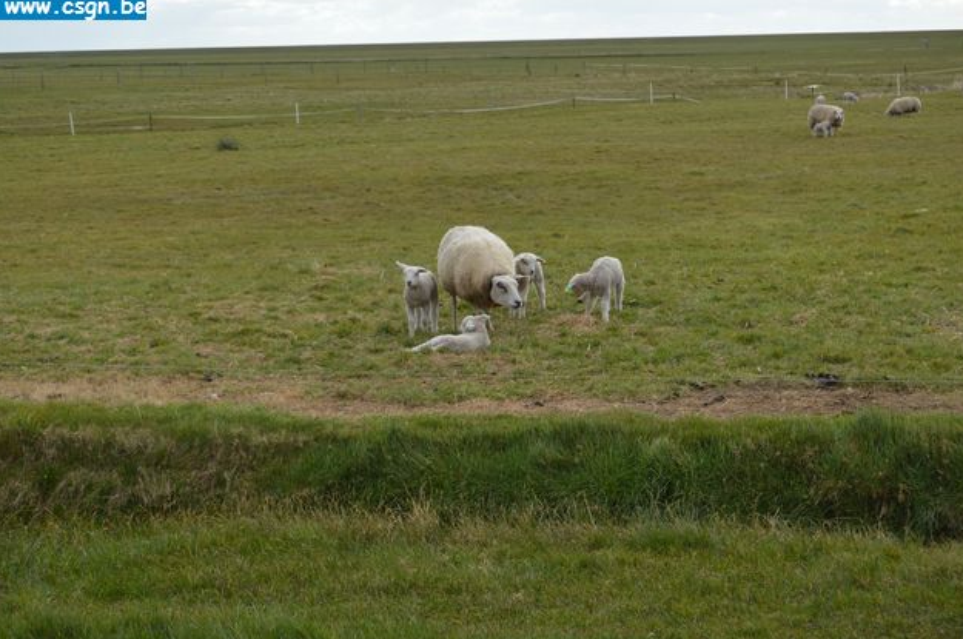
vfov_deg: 16.1
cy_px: 315
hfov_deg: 24.1
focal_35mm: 85
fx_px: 2258
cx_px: 487
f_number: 8
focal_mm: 55
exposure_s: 1/250
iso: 100
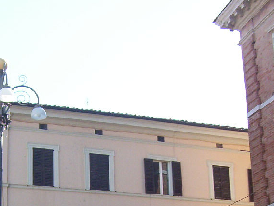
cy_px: 210
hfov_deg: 25.7
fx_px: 594
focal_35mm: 75
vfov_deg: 19.0
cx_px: 76
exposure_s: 1/868
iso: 100
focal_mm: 5.54
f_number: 2.76
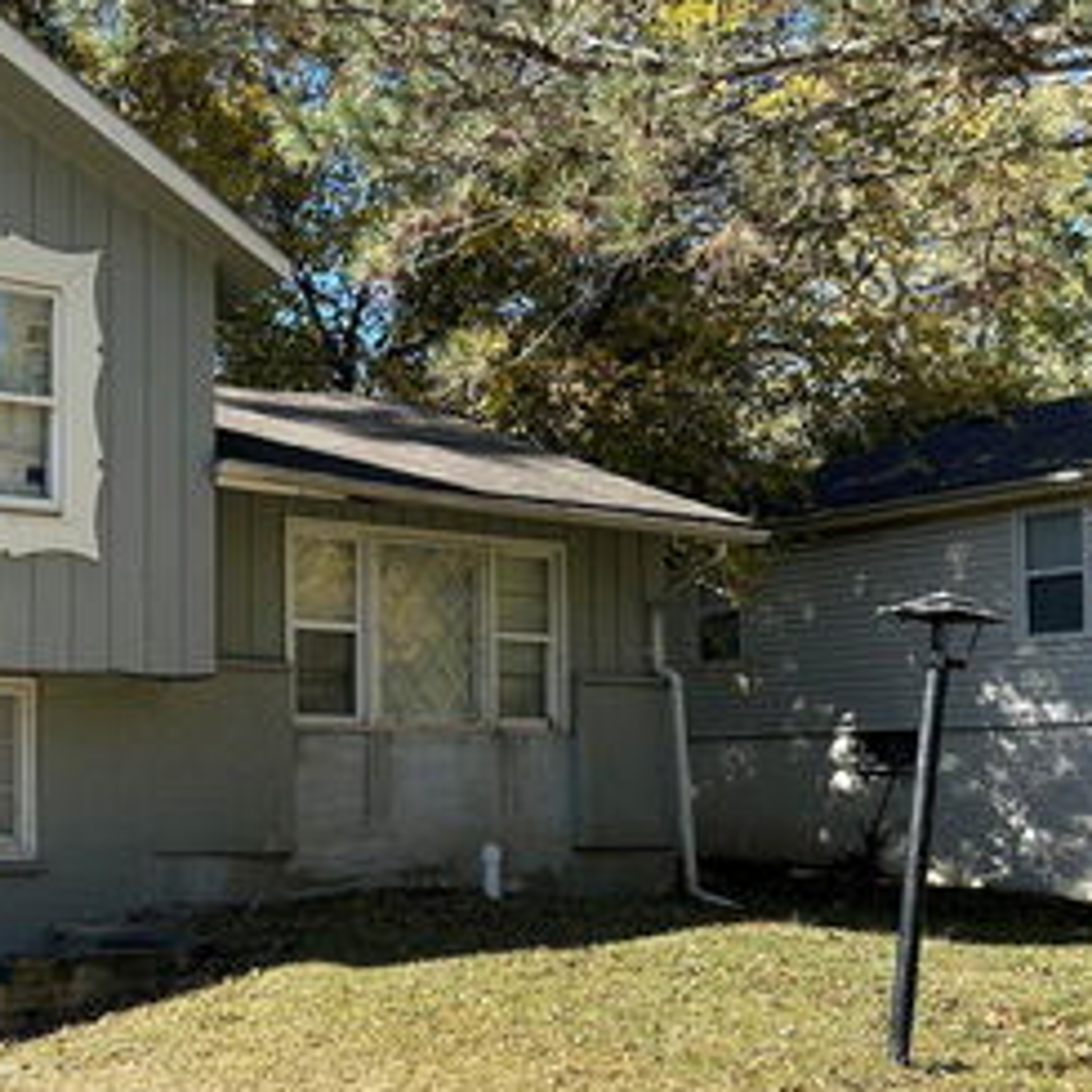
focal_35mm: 48
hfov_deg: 32.6
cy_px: 709
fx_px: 1713
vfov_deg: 35.1
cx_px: 13
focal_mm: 5.7
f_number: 1.5
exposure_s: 1/1972
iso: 50
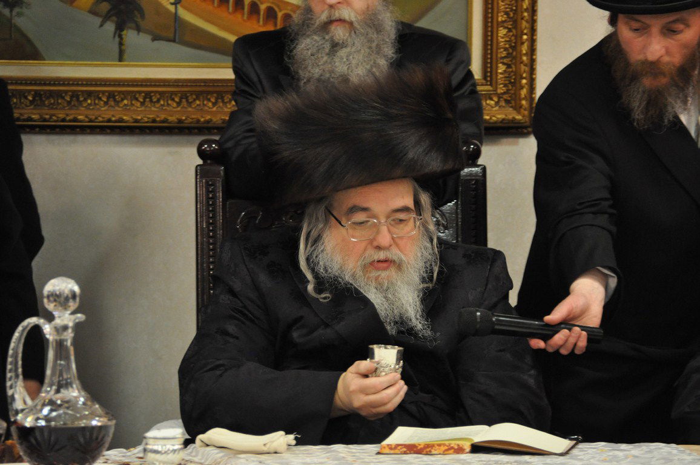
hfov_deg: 6.5
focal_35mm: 315
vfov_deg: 4.4
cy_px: 232
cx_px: 350
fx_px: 6118
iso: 1600
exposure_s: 1/40
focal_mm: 210
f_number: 5.6
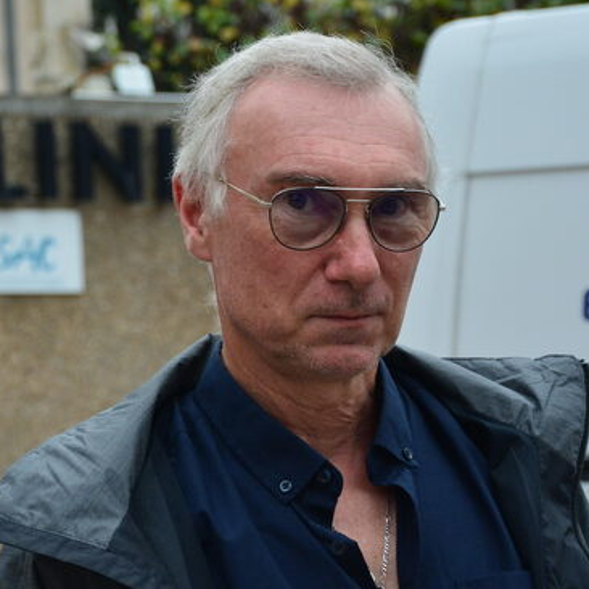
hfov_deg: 10.9
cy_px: 254
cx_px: 109
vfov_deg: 10.9
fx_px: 3080
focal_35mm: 160
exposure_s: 1/320
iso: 640
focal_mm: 58
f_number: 5.6
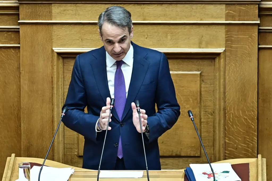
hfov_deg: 6.9
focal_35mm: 300
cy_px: 90
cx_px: 136
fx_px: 2266
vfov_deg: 4.6
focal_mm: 200
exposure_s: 1/400
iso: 1250
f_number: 3.2
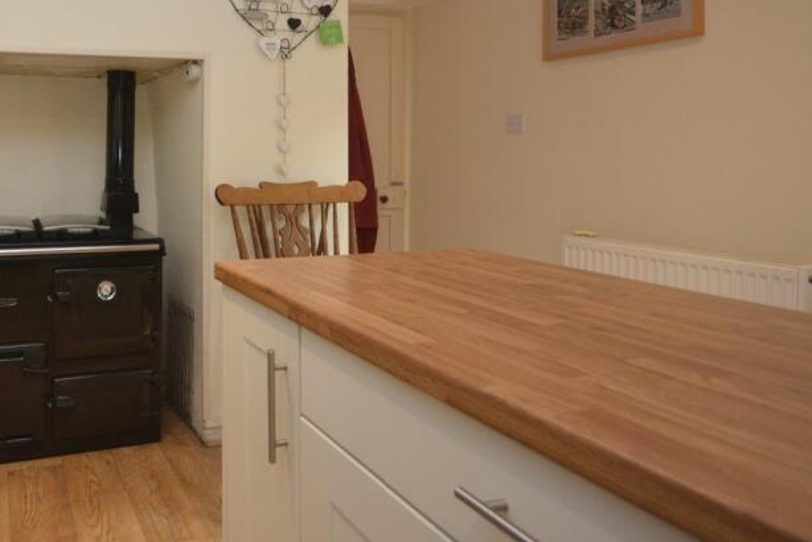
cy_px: 151
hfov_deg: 63.8
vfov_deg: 49.7
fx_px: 564
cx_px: 138
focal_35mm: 25
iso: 1000
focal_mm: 10
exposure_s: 1/60
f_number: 4
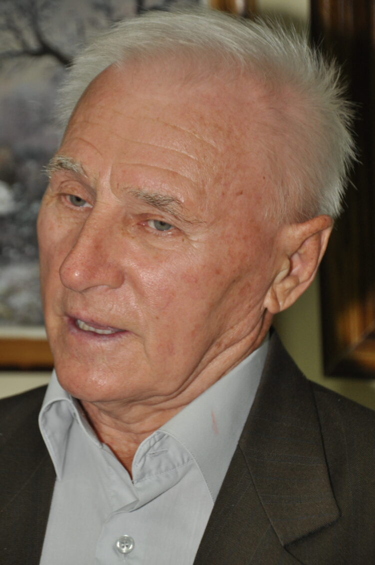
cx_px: 188
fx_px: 2819
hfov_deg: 7.6
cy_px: 282
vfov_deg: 11.4
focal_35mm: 180
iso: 800
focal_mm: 120
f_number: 6
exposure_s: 1/60
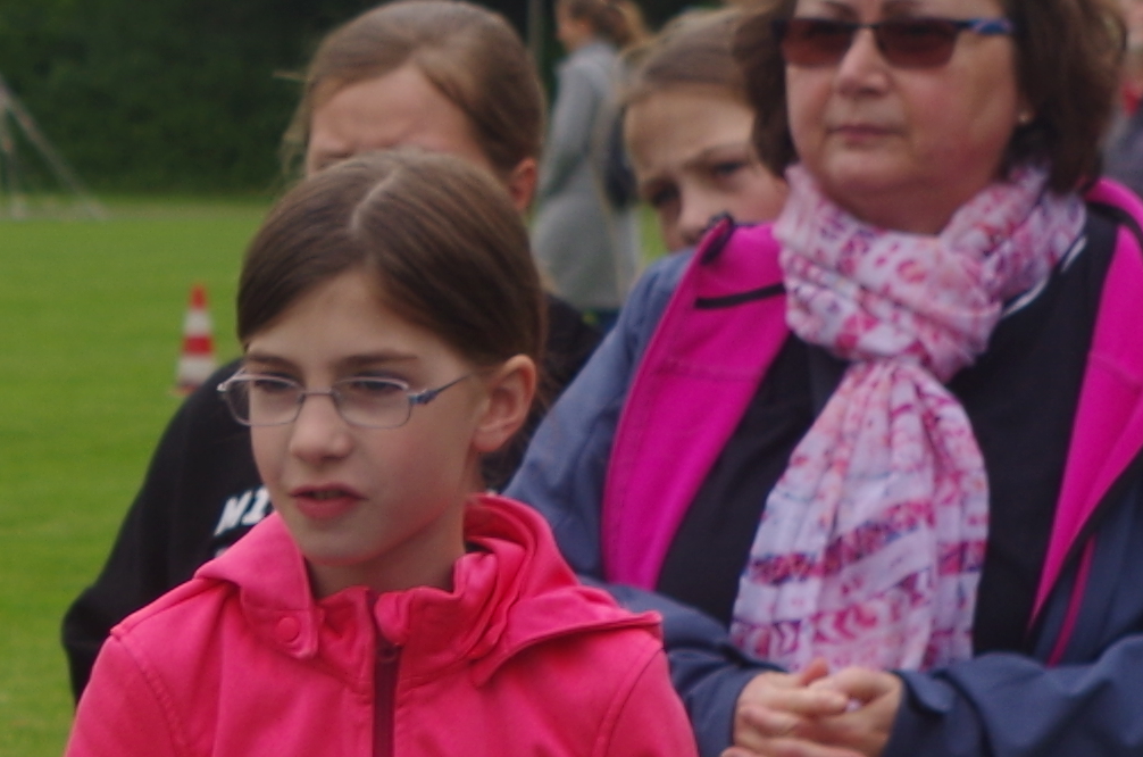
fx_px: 7603
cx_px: -739
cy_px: 1271
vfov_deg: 5.6
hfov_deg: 8.4
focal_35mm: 240
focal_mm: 33
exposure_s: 1/125
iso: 100
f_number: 5.6
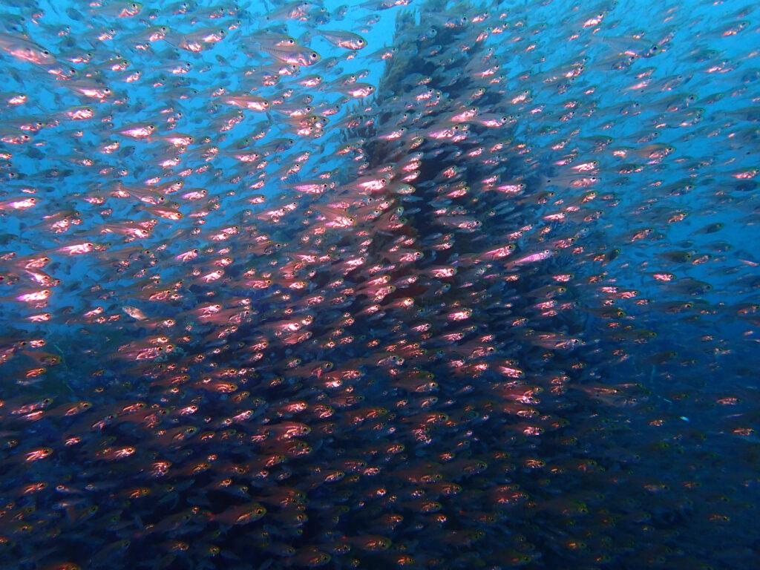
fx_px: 549
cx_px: 380
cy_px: 285
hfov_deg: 69.4
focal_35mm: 25
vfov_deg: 54.9
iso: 200
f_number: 2.8
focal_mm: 4.5
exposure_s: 1/100
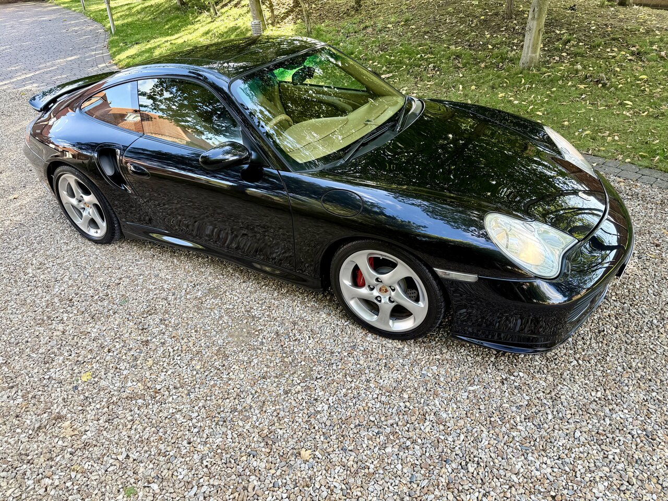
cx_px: 334
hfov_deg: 71.6
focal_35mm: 24
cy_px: 250
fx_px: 463
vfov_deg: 56.8
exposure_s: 1/185
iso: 80
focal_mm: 6.76
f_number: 1.78
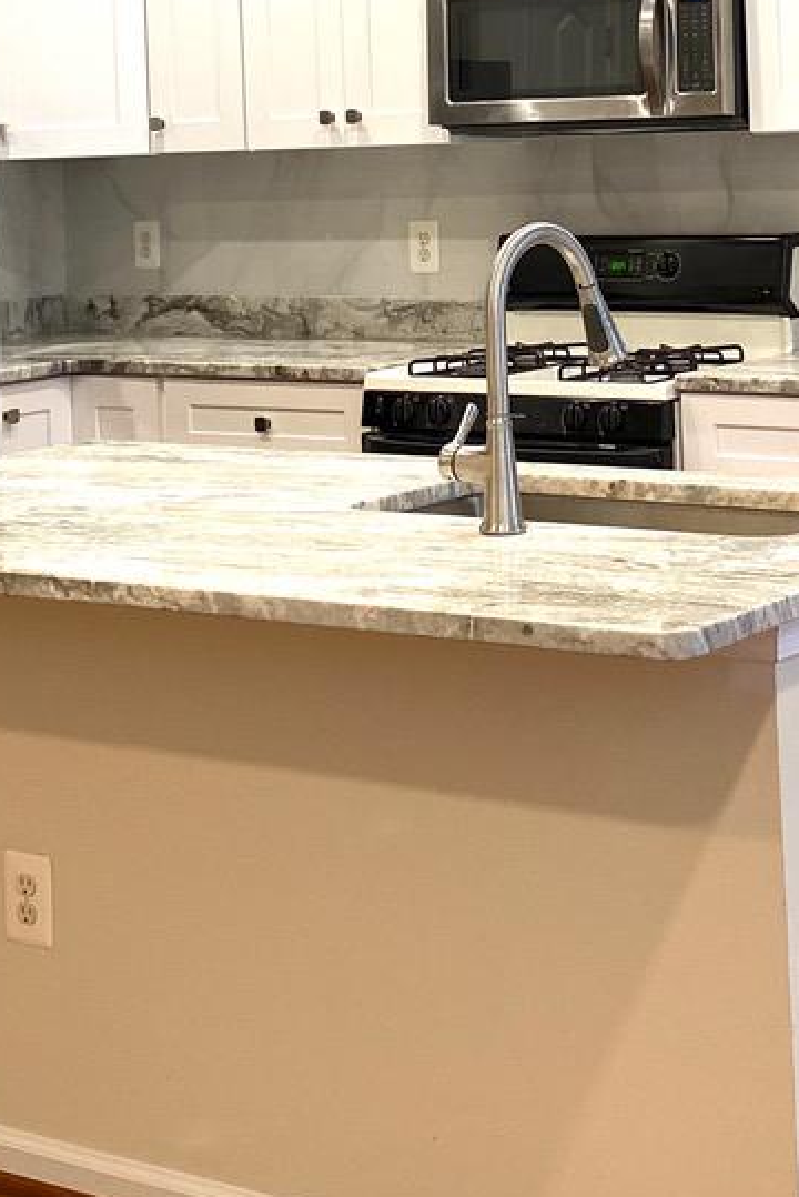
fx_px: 2560
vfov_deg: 25.6
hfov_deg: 17.7
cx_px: 433
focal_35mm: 77
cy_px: 142
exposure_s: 1/60
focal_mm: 4.25
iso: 80
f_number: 1.8
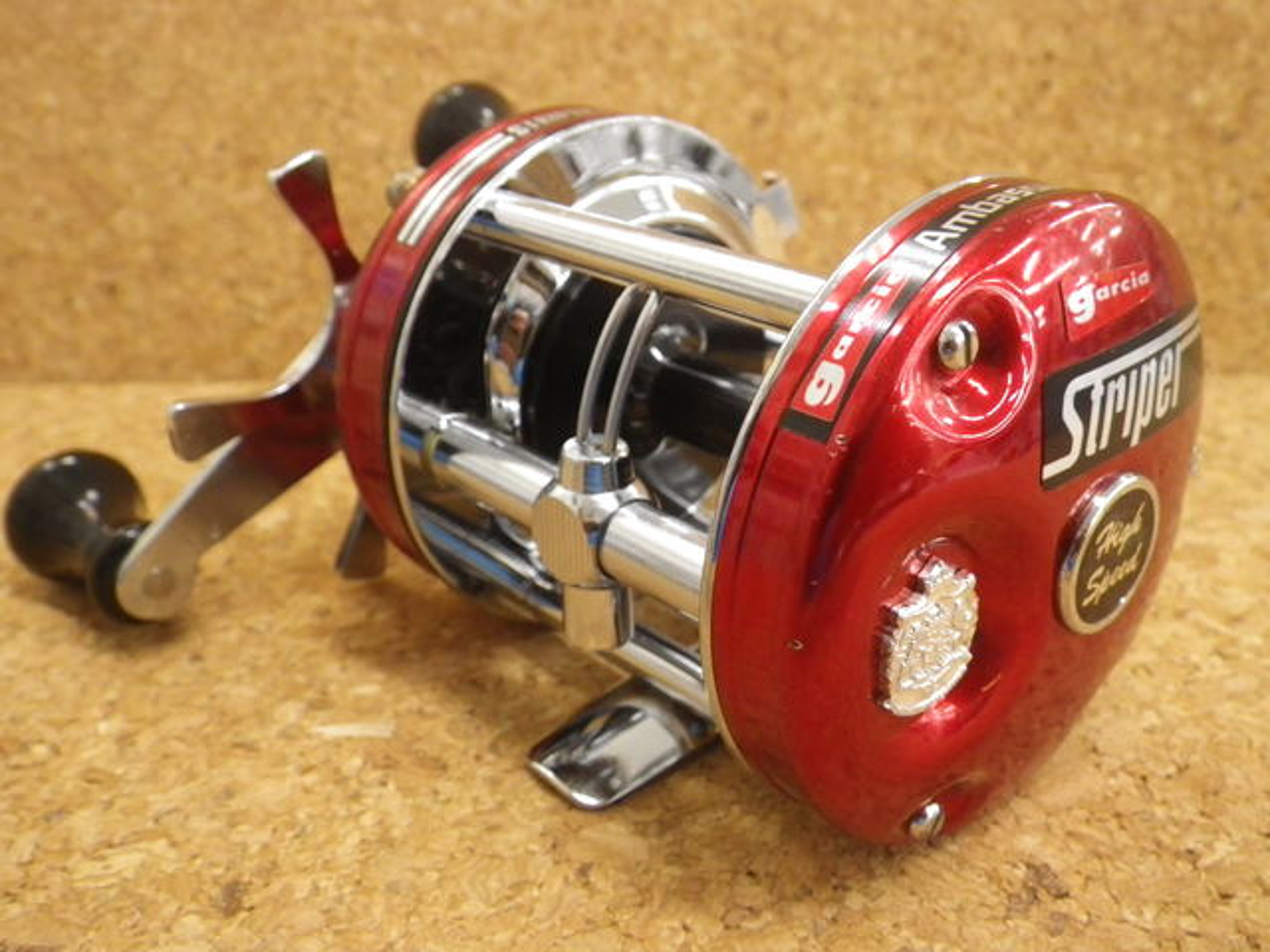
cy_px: 476
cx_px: 635
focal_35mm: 34
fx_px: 1247
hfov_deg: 54.0
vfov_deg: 41.8
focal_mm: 6.1
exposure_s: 1/50
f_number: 3.8
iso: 500
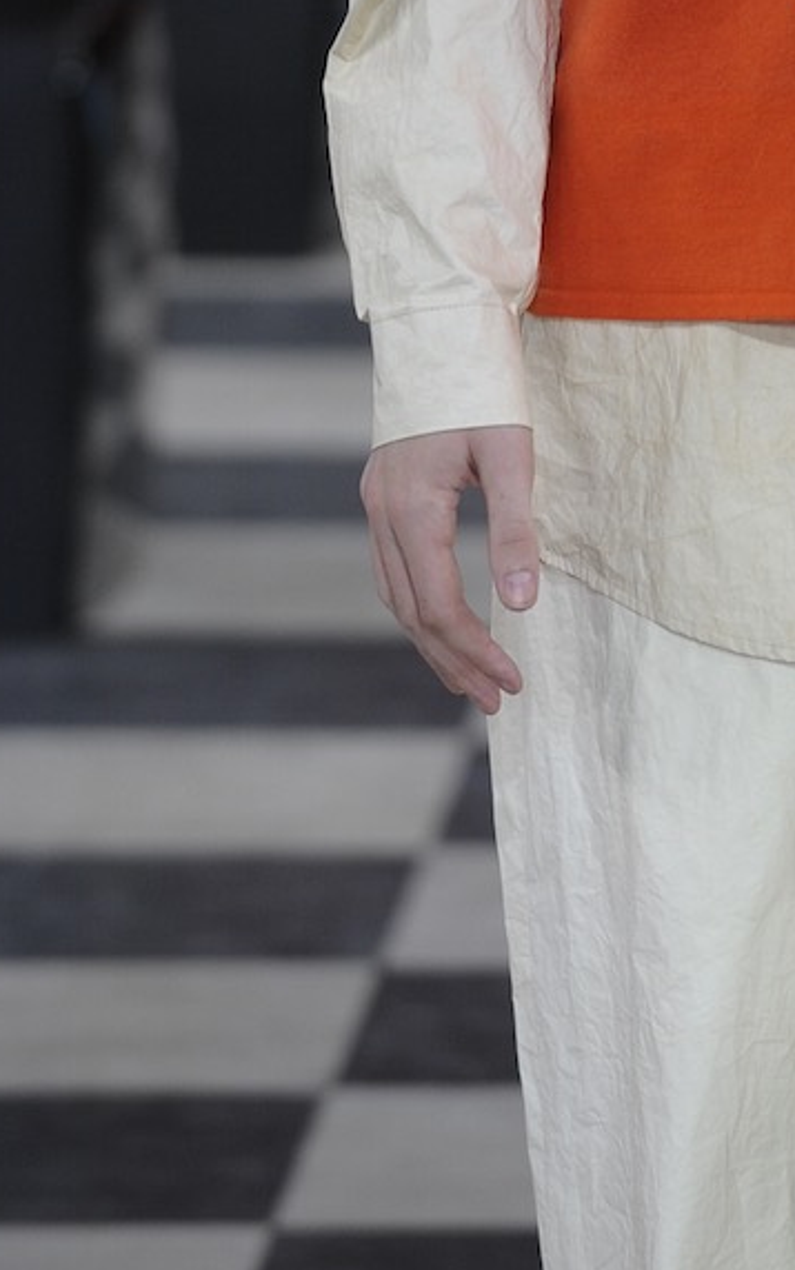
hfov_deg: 2.5
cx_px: 973
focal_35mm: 535
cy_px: -272
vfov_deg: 3.9
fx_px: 18528
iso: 1000
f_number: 4
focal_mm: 200
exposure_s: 1/500
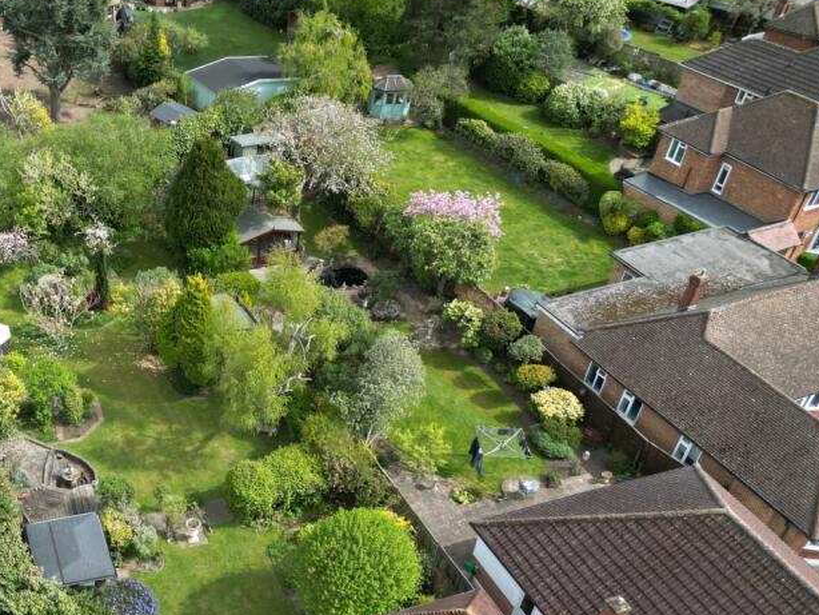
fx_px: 947
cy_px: 450
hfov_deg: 44.1
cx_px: 144
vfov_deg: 35.3
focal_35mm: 40
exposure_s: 1/1250
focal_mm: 6.72
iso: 100
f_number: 1.7
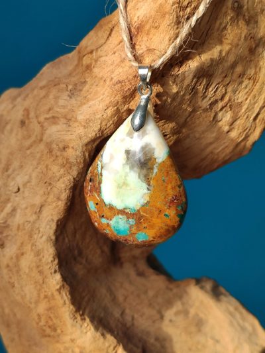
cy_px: 176
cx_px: 132
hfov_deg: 53.1
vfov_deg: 67.3
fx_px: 265
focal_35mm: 26
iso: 112
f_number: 1.75
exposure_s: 1/204
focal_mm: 4.77
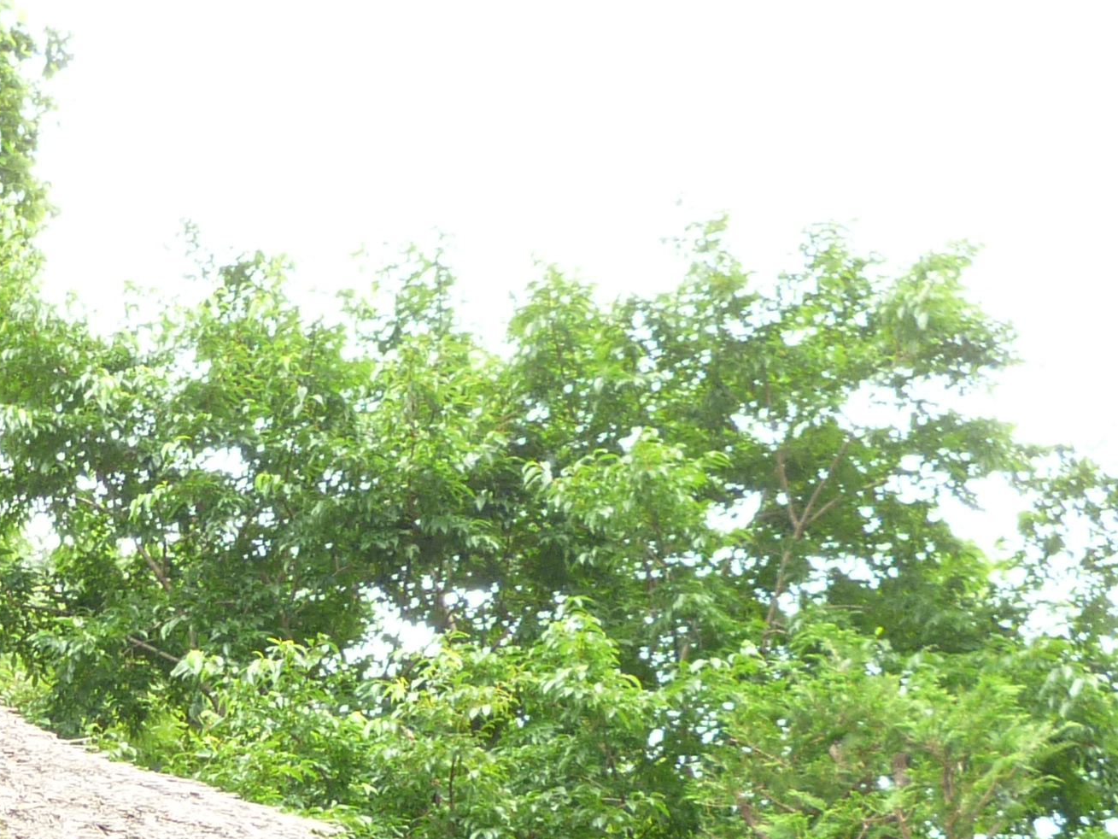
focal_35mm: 110
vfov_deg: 12.7
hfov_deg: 16.8
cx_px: -368
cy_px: 1270
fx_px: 3553
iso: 100
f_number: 2.9
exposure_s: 1/60
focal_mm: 6.4
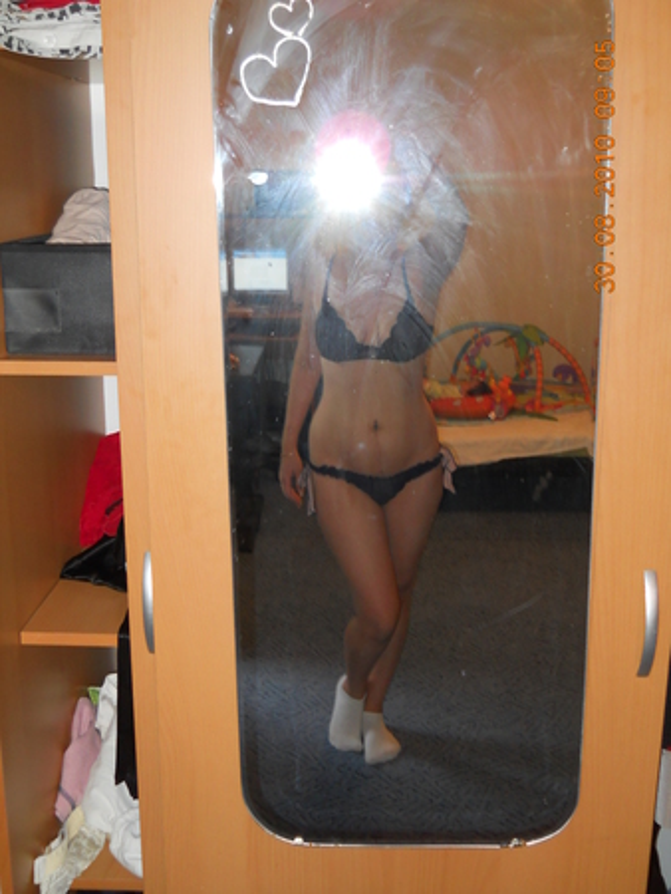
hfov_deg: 35.2
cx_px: 336
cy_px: 447
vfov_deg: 45.8
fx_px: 1059
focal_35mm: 41
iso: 200
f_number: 3.1
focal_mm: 6.72
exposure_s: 1/30
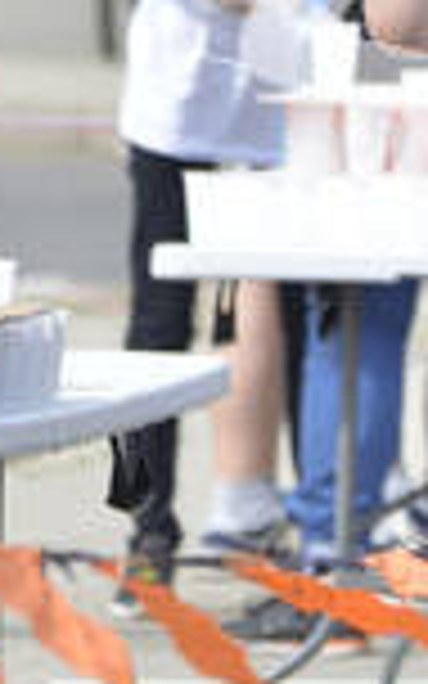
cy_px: 196
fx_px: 16778
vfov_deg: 2.3
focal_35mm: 899
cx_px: 1374
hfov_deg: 1.5
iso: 400
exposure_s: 1/1250
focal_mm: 210
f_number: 6.3
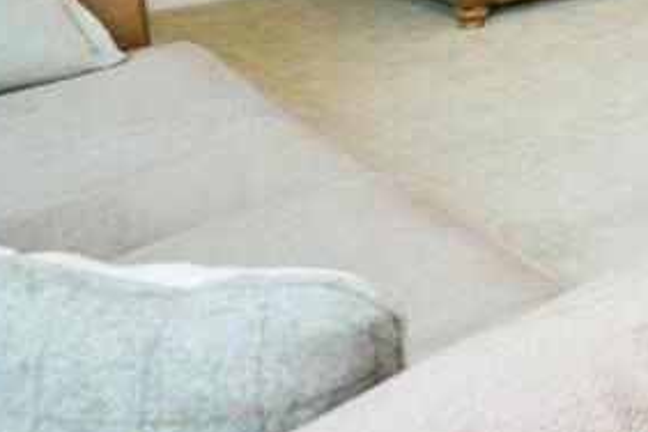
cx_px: 926
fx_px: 1044
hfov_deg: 26.7
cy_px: -256
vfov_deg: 19.6
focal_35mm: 58
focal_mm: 16
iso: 2000
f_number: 8
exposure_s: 1/80
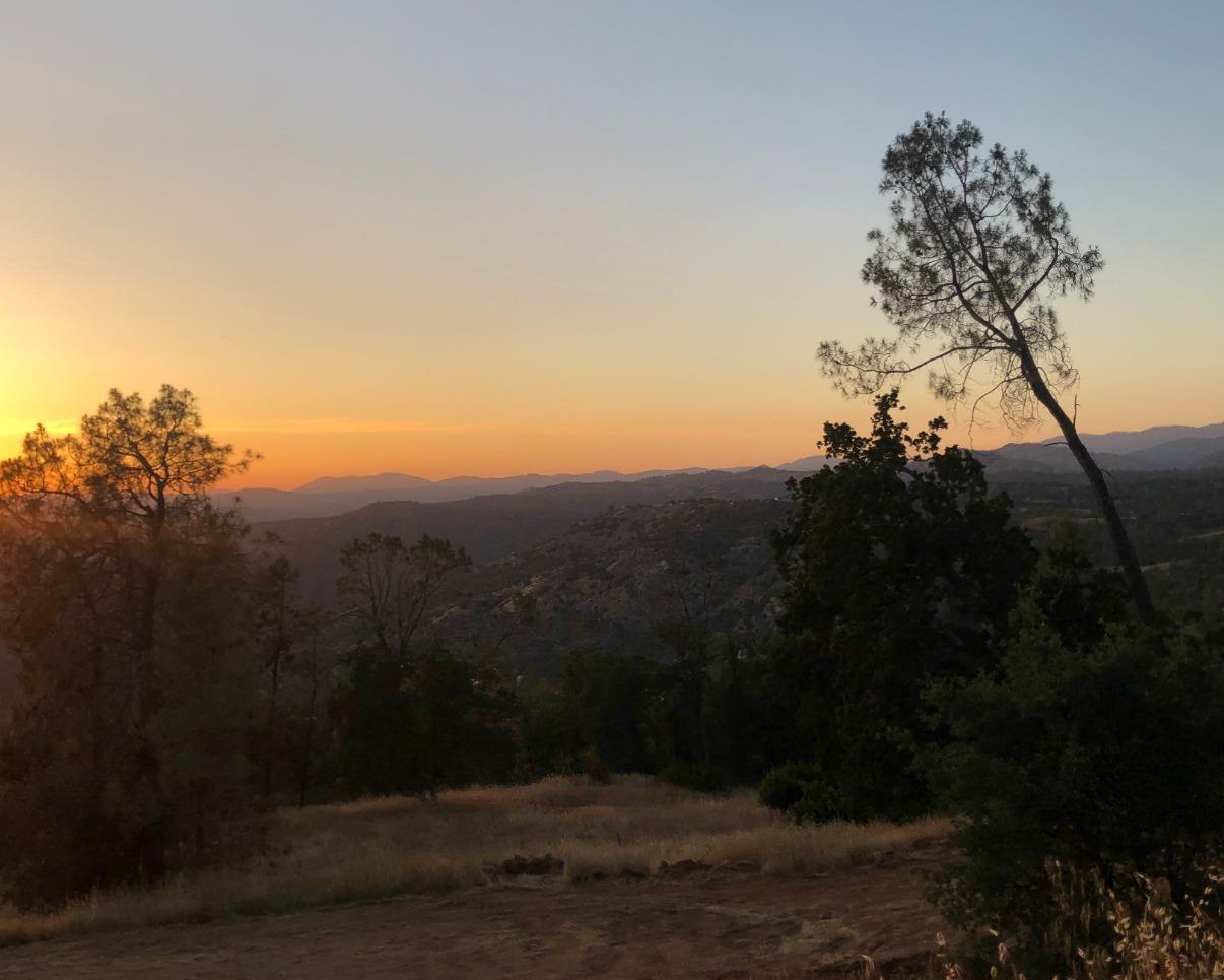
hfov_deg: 52.8
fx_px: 1232
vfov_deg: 43.3
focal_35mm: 34
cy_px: 429
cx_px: 558
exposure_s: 1/421
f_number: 1.8
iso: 20
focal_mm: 3.99
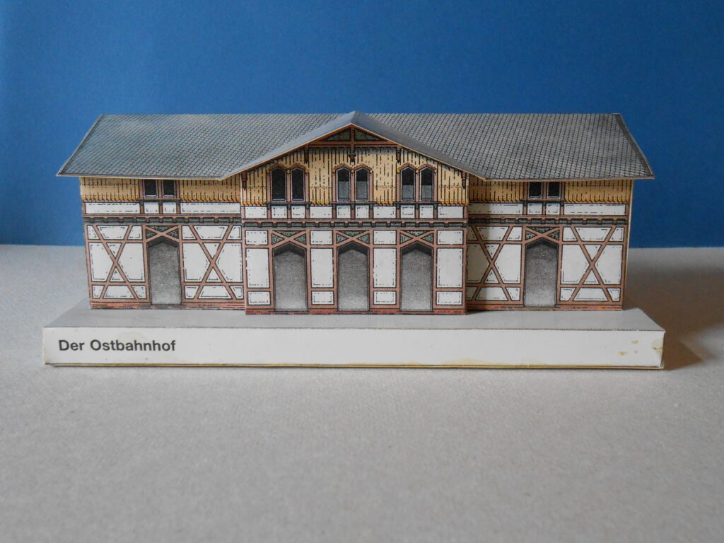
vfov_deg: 37.7
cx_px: 362
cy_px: 272
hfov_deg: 49.0
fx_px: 795
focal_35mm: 38
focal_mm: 6.8
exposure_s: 1/40
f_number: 4.2
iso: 400
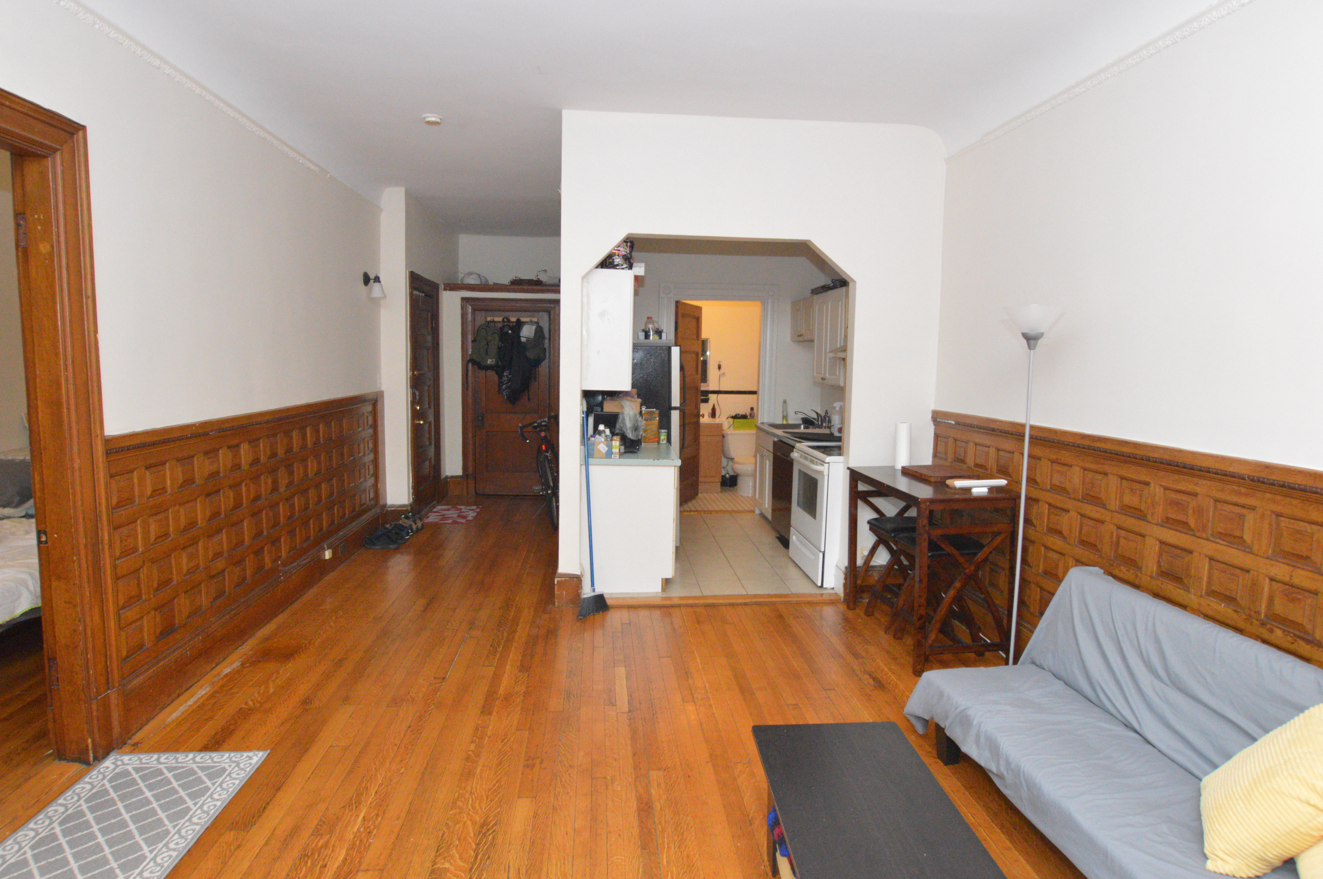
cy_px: 440
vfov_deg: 67.3
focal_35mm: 18
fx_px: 661
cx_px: 662
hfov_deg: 90.1
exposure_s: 1/60
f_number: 10
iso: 3600
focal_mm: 12
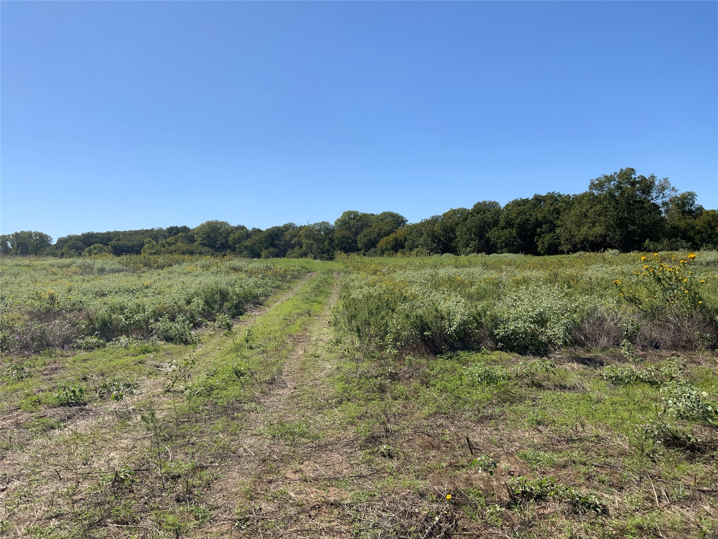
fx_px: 602
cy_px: 270
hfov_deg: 61.7
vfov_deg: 48.2
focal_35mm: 29
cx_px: 359
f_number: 1.8
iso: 20
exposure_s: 1/2667
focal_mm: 3
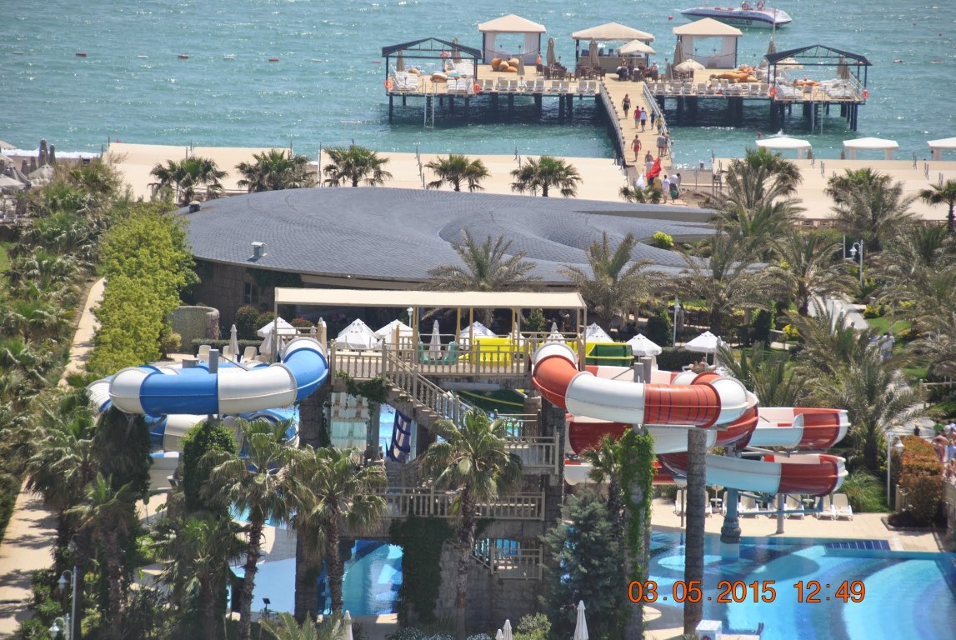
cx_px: 478
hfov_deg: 10.1
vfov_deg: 6.8
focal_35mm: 202
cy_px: 320
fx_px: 5384
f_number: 5.6
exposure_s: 1/1000
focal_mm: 135
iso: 200
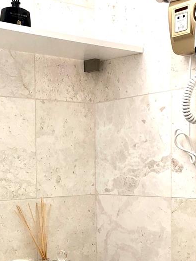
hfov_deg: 22.4
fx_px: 483
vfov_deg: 29.6
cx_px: 20
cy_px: 206
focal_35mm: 64
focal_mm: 3.99
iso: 64
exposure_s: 1/120
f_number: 1.8
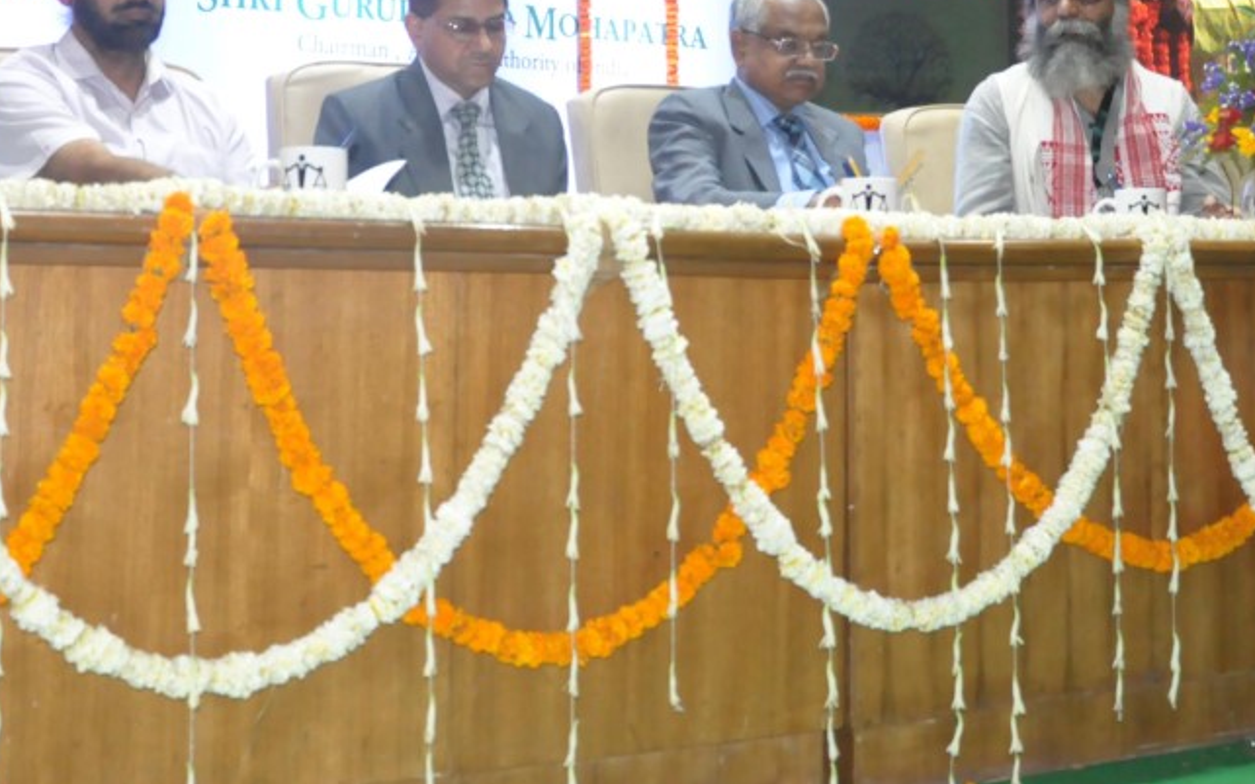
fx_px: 2257
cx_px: 608
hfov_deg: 31.1
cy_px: 98
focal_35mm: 66
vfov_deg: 19.4
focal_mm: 24
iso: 2500
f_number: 5.6
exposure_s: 1/125
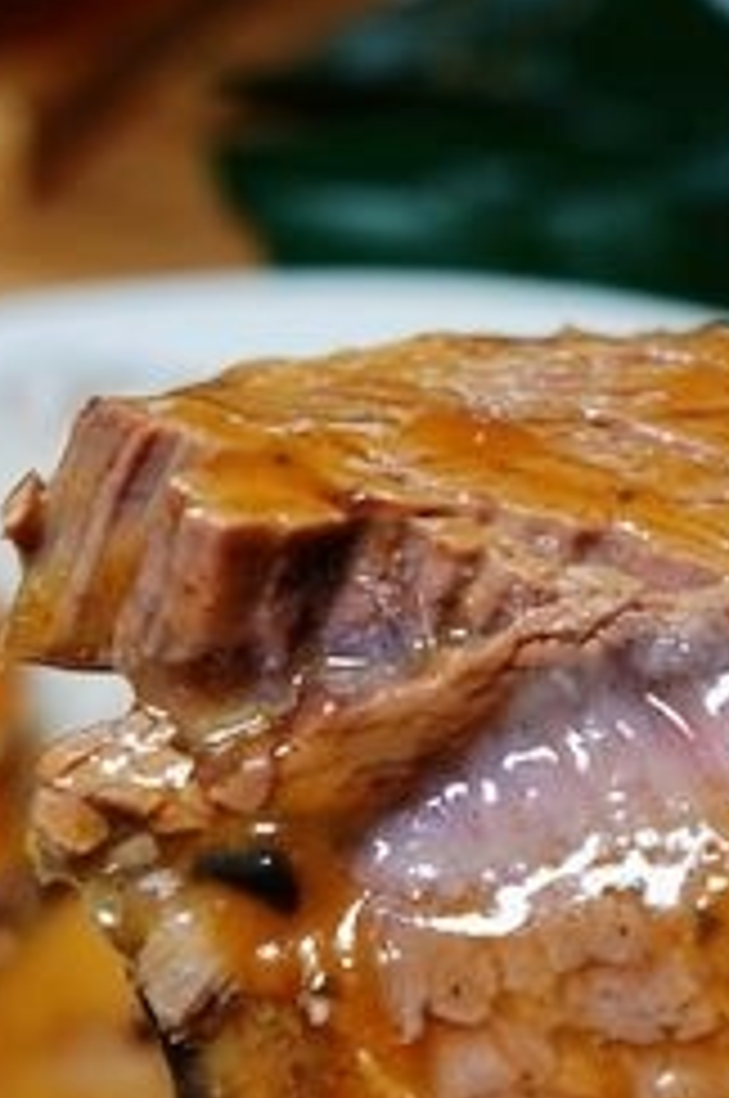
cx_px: 603
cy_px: 578
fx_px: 1949
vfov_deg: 31.5
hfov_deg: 20.9
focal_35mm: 64
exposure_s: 1/40
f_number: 2.8
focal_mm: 9
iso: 125
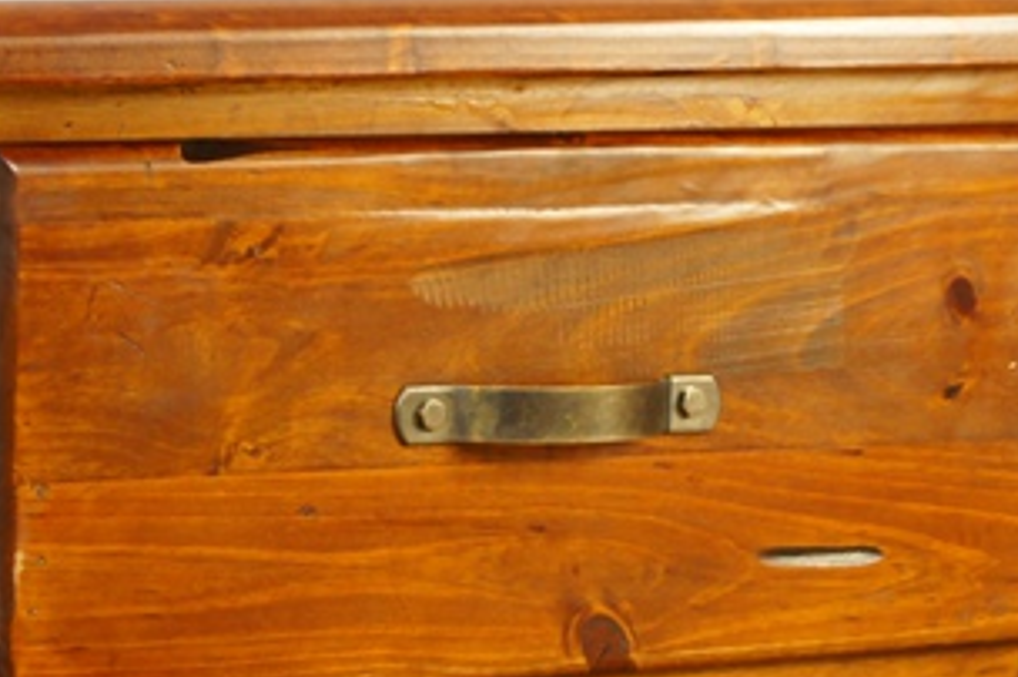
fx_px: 6139
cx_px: 332
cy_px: 364
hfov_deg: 9.5
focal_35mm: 217
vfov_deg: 6.3
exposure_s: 1/25
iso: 400
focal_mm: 55
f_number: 5.6
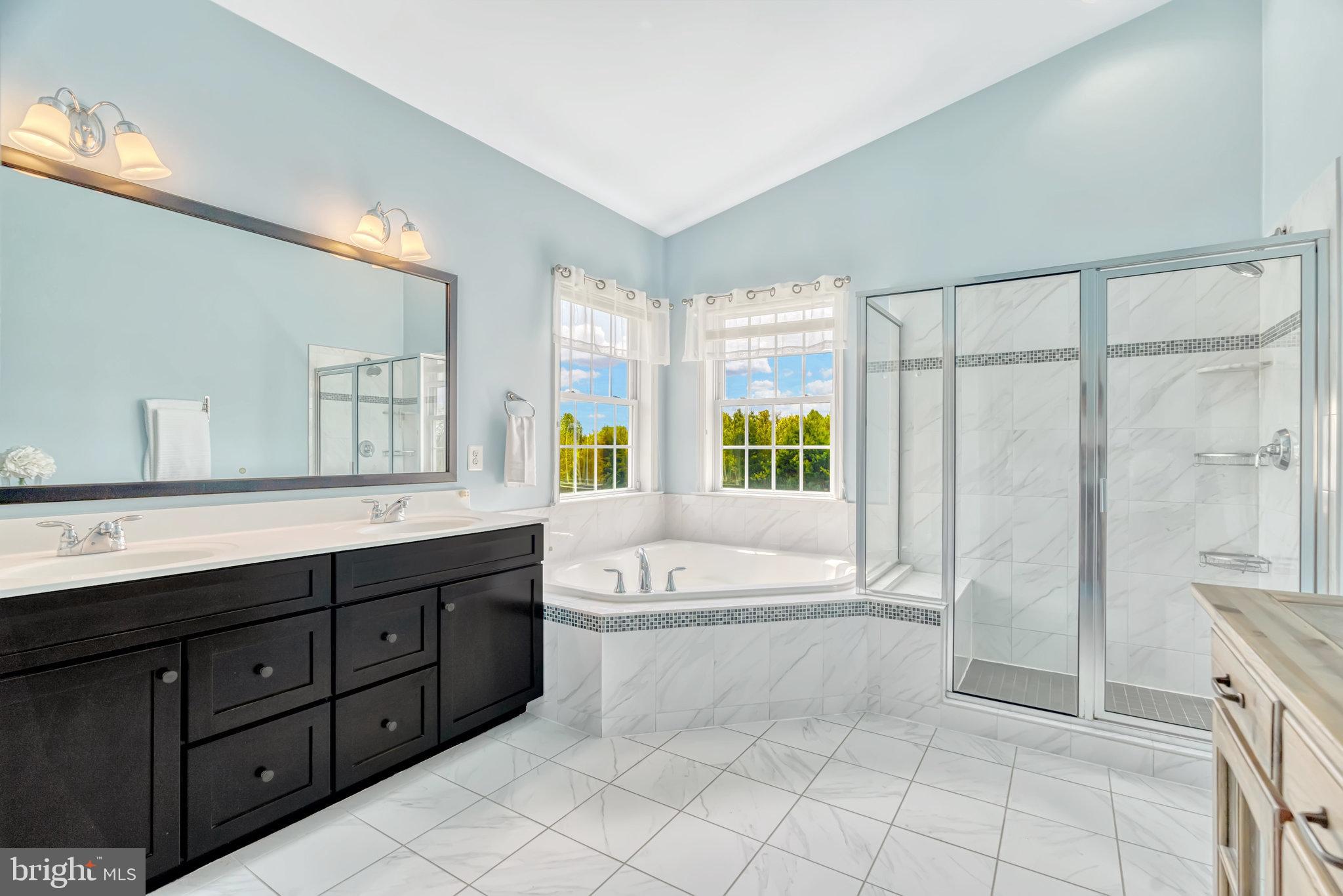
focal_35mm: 16
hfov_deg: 96.7
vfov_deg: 73.8
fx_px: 597
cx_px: 672
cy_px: 448
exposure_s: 1/250
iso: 1250
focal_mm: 16
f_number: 7.1
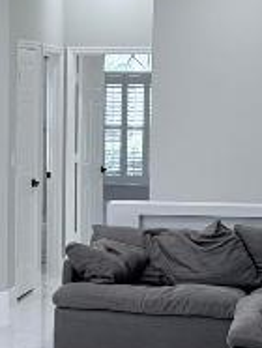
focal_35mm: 132
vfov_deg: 14.9
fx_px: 1329
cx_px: -34
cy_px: 193
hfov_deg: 11.1
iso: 200
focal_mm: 6.76
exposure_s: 1/193
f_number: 1.78
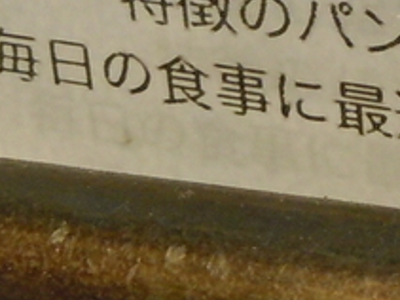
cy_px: -175
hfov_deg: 10.4
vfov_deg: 7.7
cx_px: 453
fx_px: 2171
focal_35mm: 188
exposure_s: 1/125
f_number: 4
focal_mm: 5.9
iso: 400
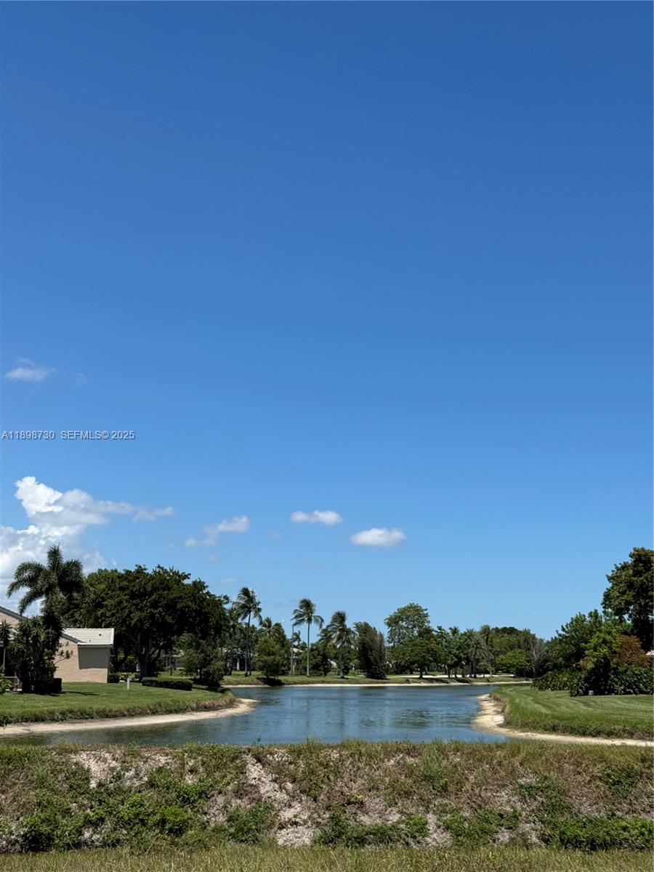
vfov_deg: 39.7
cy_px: 436
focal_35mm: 48
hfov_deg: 30.3
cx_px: 327
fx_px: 1209
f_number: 1.78
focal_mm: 6.76
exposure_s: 1/6410
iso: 64
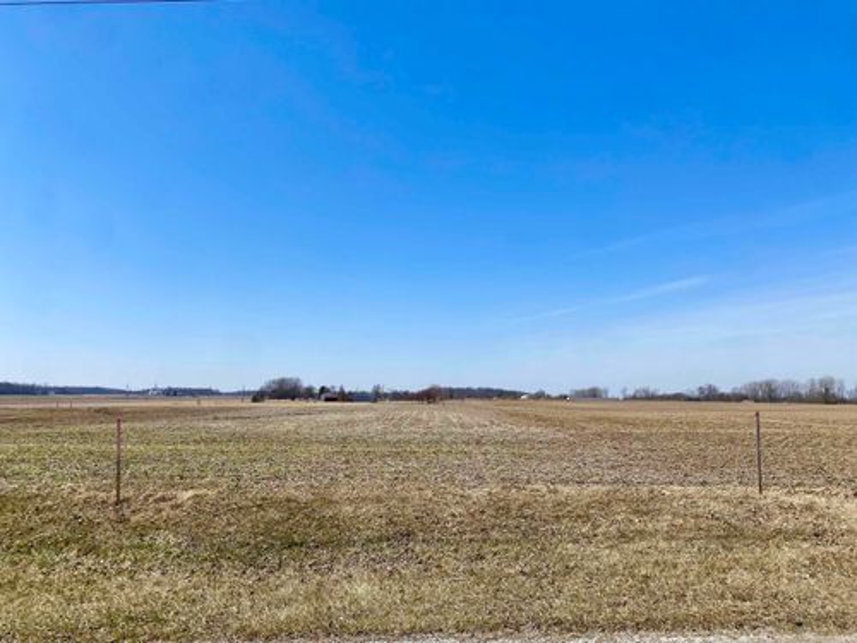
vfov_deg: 53.1
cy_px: 322
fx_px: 644
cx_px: 428
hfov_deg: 67.3
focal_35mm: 26
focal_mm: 4.25
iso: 32
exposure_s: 1/3984
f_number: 1.8
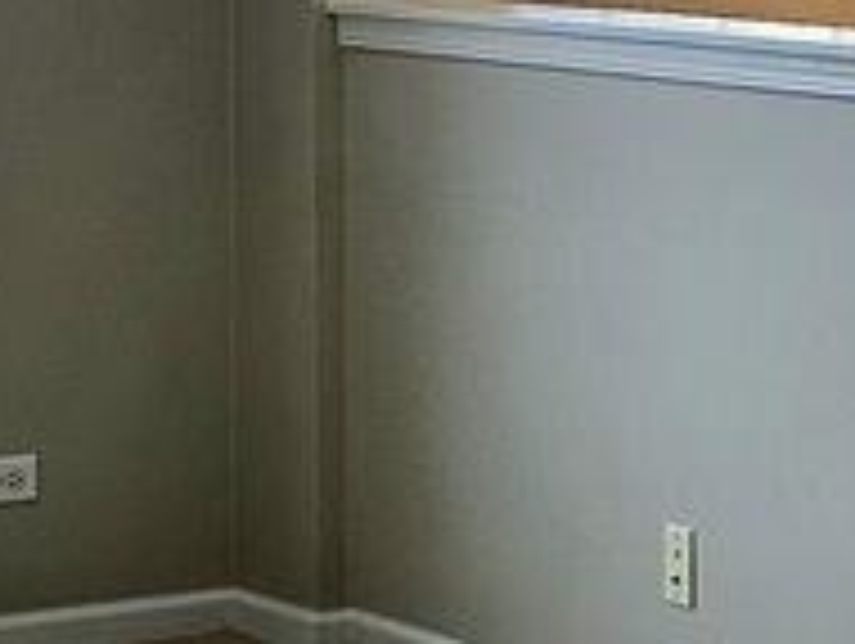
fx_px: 4303
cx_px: 765
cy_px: -23
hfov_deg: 11.3
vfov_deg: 8.5
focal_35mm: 174
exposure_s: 1/120
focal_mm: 5.4
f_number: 1.8
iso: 40
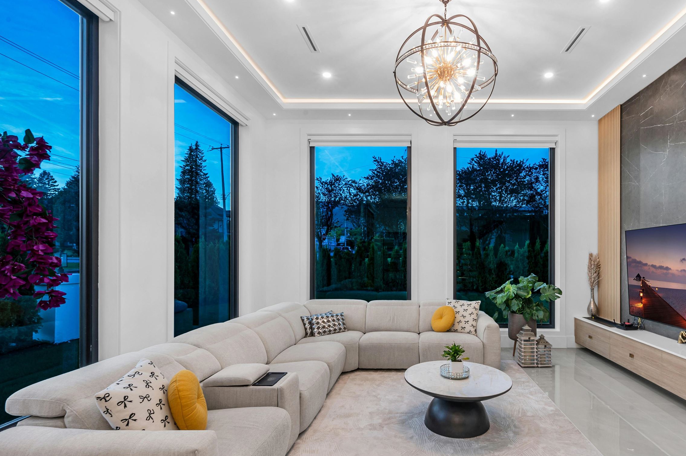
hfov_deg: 86.0
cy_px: 259
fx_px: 362
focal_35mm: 19
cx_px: 407
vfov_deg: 64.2
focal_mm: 14
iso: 100
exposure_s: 1/2
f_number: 14
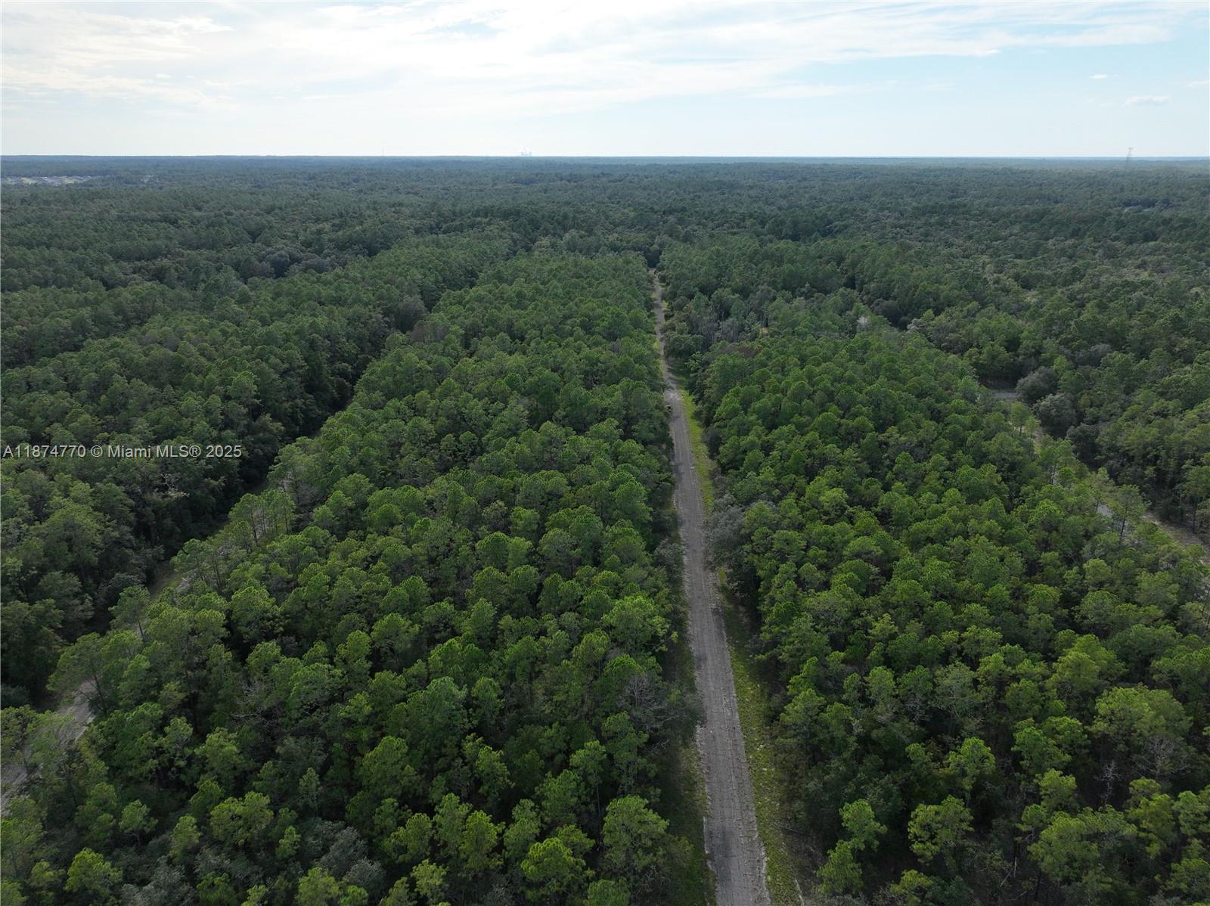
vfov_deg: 56.8
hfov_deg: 71.6
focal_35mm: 24
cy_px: 453
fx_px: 838
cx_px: 605
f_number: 2.8
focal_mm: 12.29
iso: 100
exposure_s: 1/640
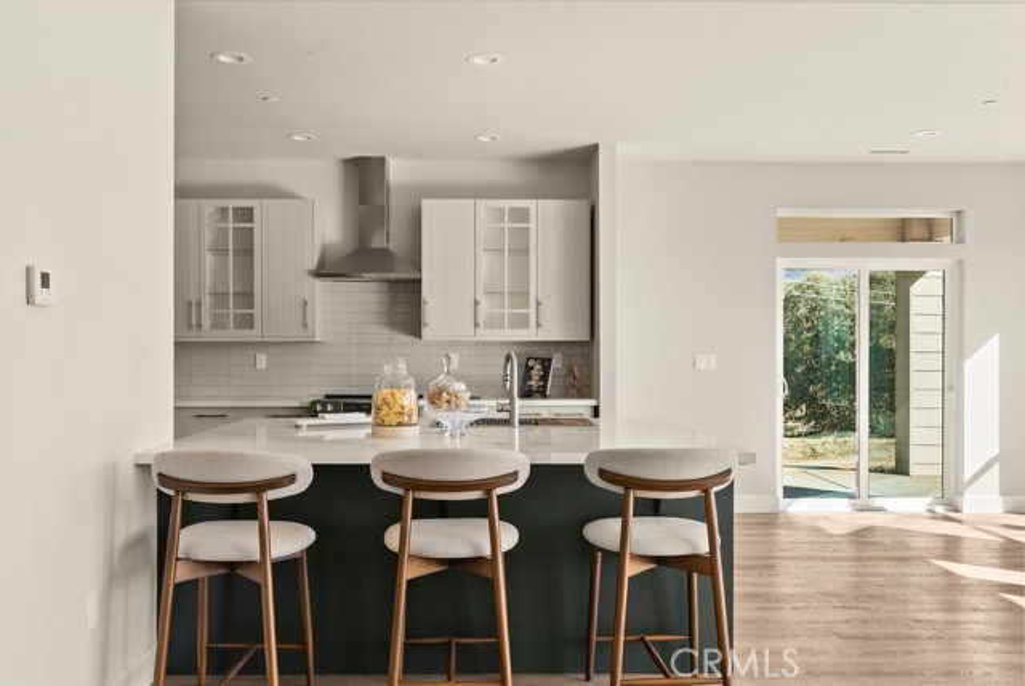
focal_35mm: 33
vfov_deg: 40.0
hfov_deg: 57.2
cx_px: 512
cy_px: 343
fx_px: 940
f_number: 22
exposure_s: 1/6
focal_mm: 33
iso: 640
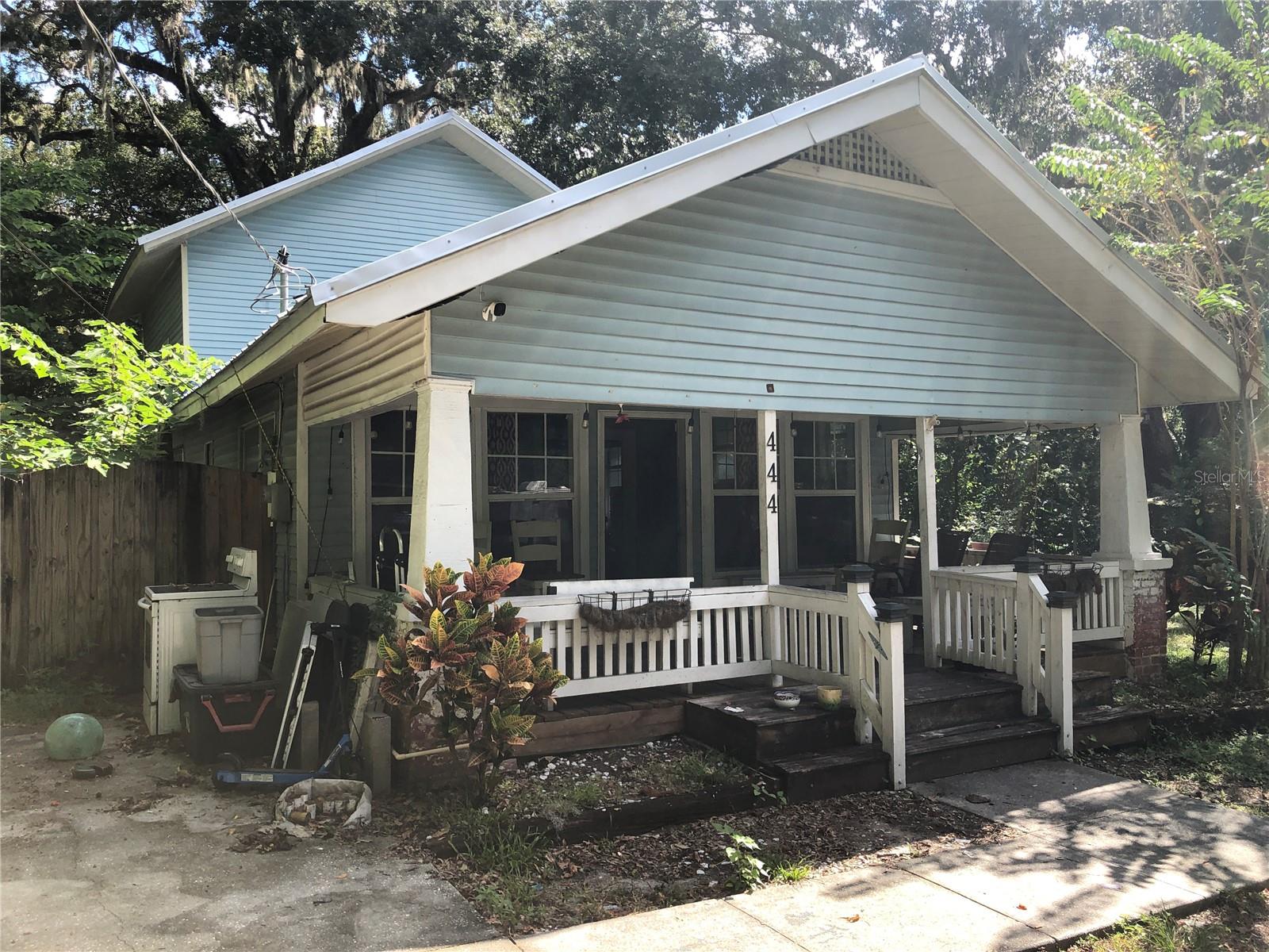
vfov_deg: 49.7
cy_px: 476
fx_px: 1026
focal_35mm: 28
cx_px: 634
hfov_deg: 63.4
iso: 20
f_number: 1.8
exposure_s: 1/558
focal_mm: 3.99
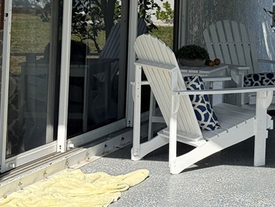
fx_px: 1033
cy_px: -42
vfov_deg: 11.2
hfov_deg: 14.6
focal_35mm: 130
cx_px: 339
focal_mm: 6.76
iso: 64
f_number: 1.78
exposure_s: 1/3534
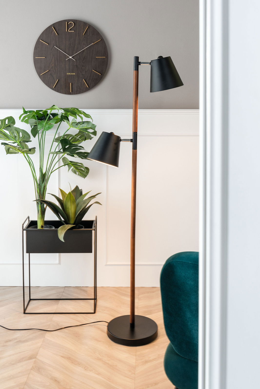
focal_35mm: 42
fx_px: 455
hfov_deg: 31.9
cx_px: 130
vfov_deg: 46.4
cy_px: 194
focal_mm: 42
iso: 160
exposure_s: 1/2.5
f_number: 10
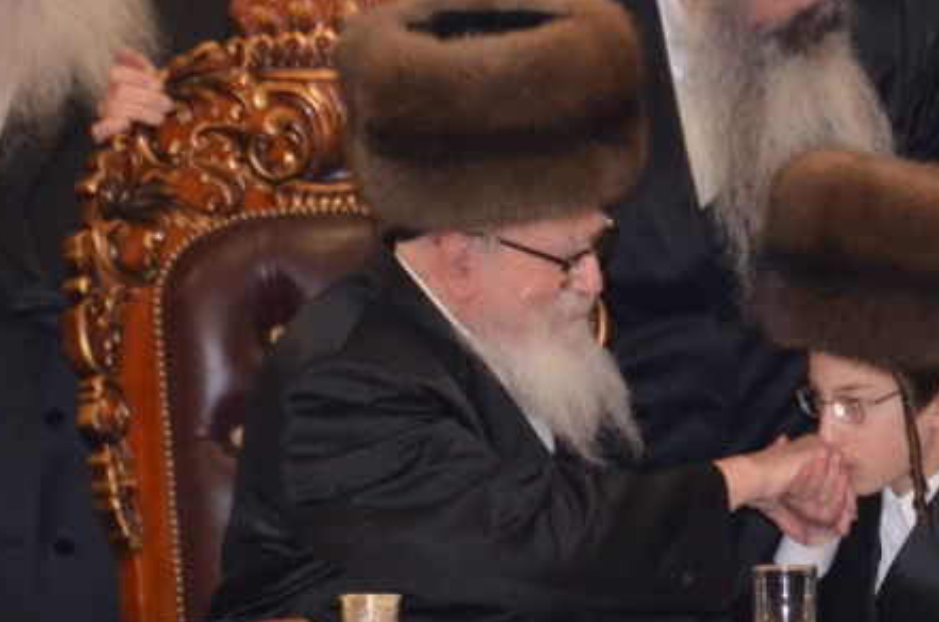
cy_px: 447
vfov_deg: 2.0
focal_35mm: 697
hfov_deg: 3.0
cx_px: 892
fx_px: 18141
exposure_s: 1/125
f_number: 5.6
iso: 800
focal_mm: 200
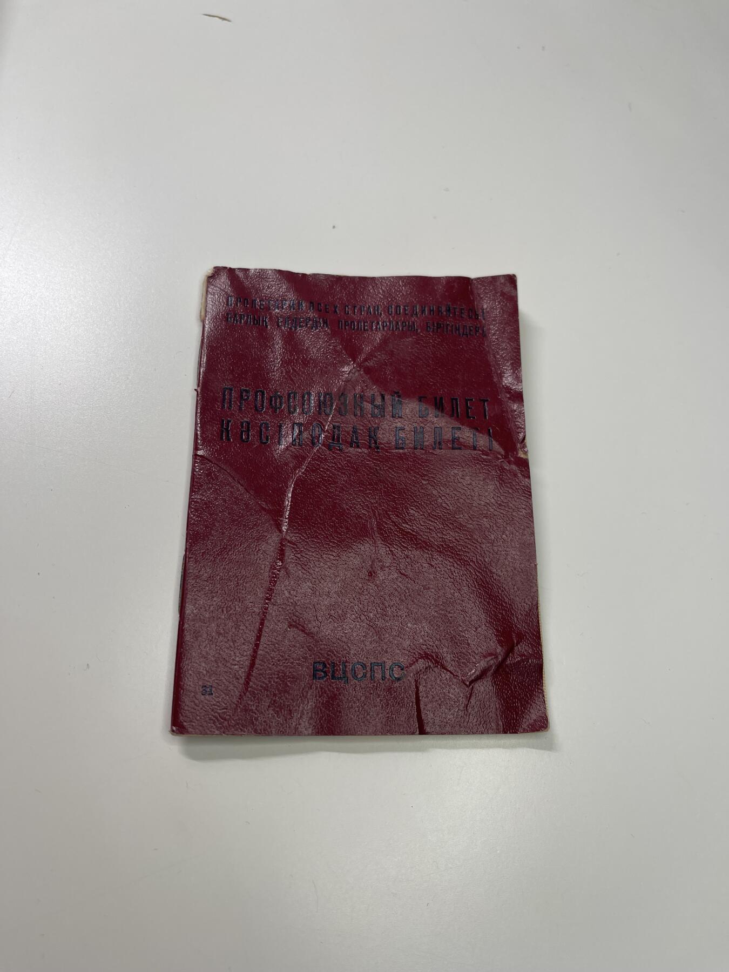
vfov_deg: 69.4
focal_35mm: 25
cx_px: 364
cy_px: 486
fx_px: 702
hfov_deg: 54.9
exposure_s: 1/123
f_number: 1.6
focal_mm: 5.1
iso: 32
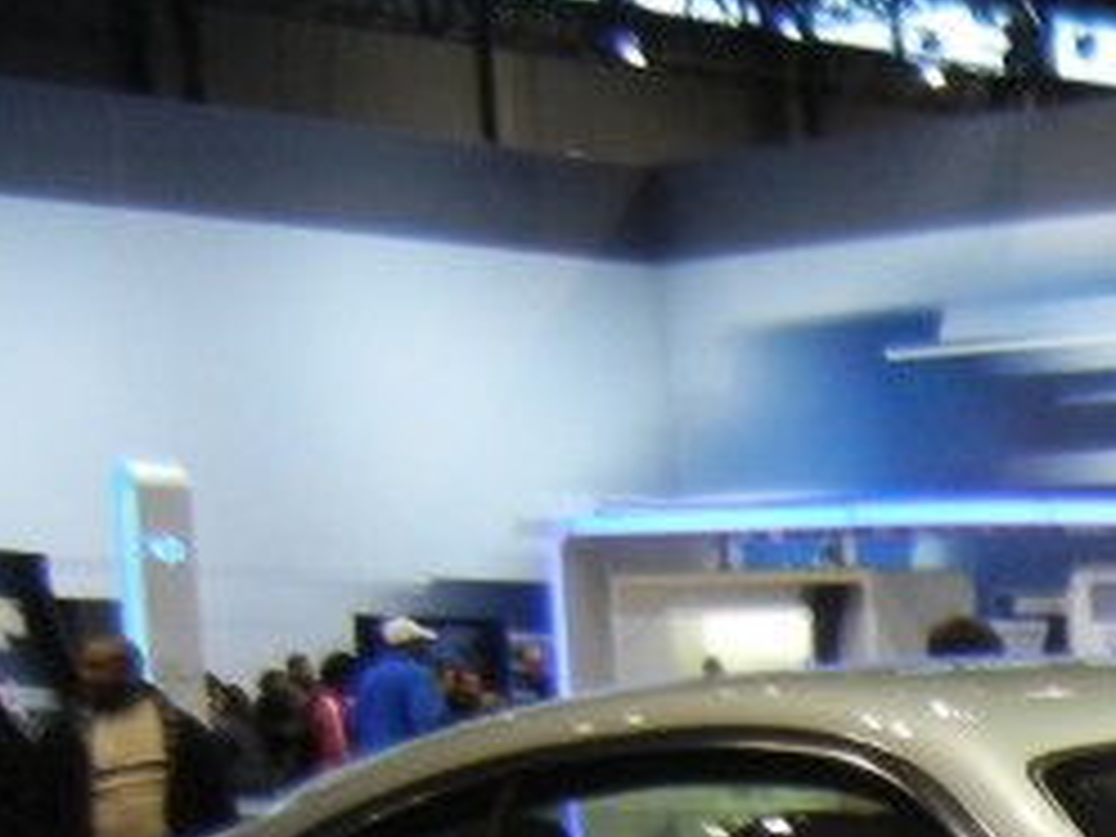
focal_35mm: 124
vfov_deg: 11.3
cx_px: 2142
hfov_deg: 13.8
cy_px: 1354
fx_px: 3998
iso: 369
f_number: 3.5
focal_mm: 5.4
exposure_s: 1/100
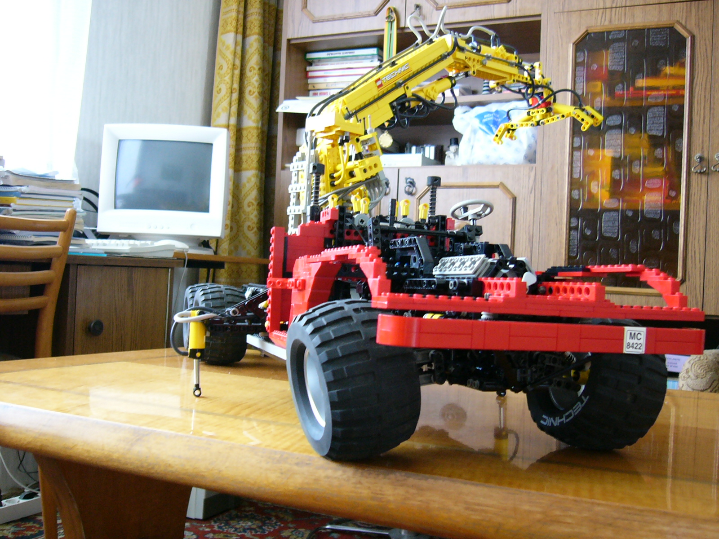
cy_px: 270
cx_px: 360
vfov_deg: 40.7
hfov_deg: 52.6
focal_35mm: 35
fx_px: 727
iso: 200
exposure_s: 1/8
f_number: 2.8
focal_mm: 5.8
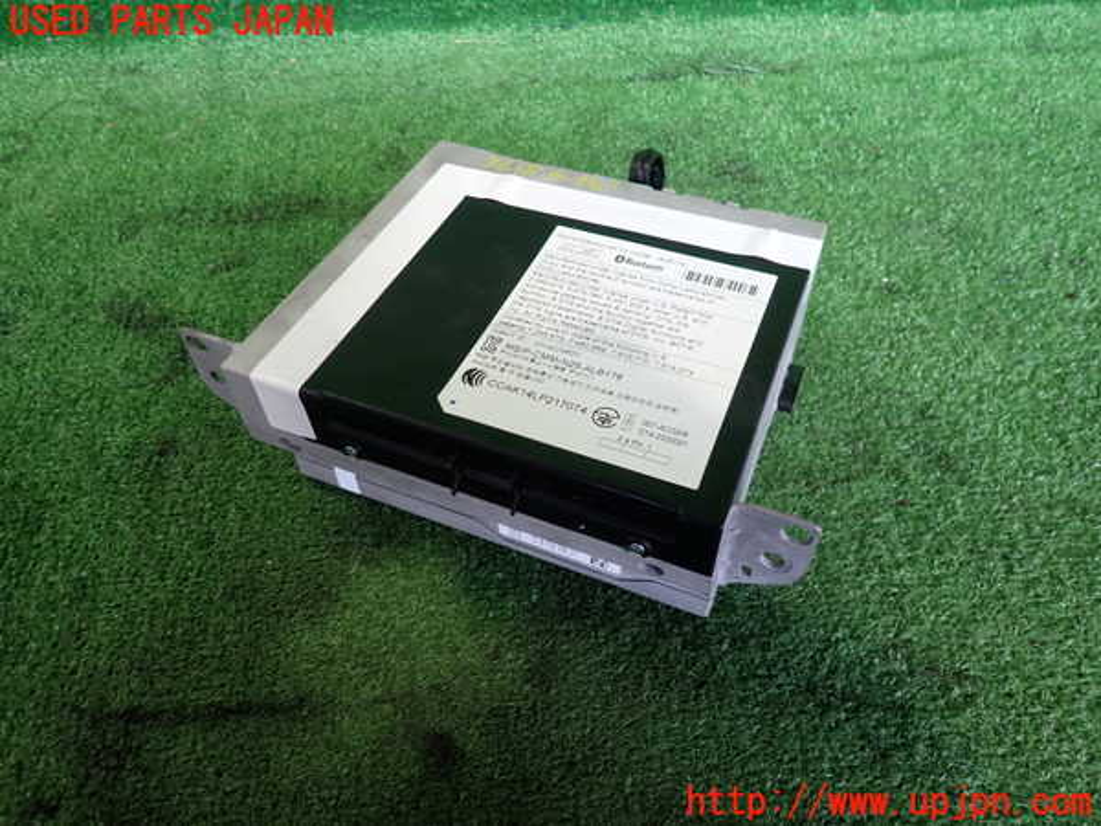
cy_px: 413
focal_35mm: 25
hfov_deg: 69.4
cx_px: 550
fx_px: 795
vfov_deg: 54.9
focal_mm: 4.5
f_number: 2
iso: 200
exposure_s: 1/50
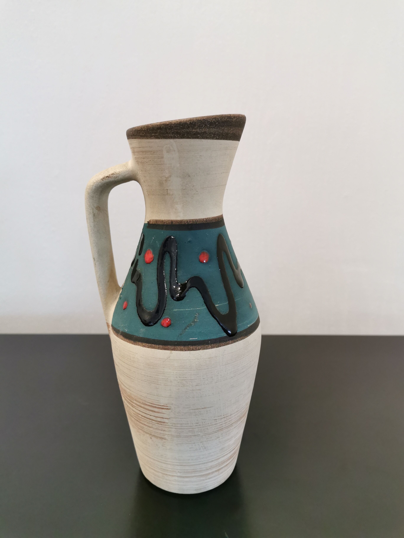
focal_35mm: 27
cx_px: 202
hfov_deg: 51.4
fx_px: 420
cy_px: 269
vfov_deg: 65.3
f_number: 1.8
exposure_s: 1/50
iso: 250
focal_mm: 5.58
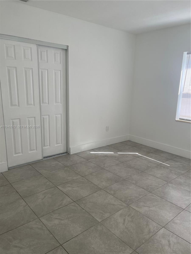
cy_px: 127
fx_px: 191
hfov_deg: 53.1
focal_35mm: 26
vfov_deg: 67.3
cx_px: 96
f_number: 1.6
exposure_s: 1/391
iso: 32
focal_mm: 5.1
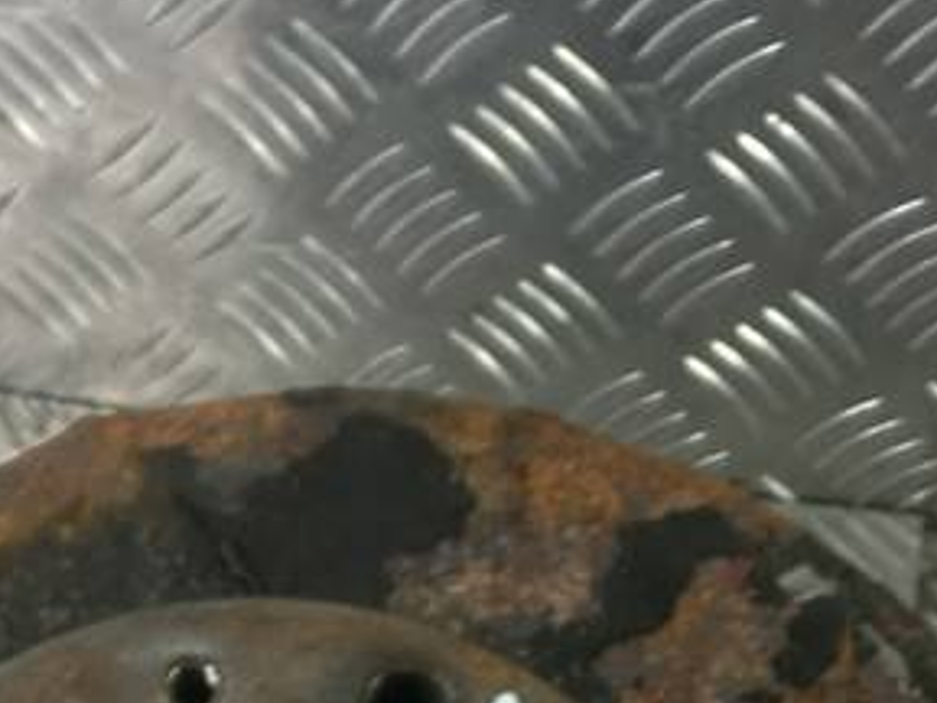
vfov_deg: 15.1
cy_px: 1120
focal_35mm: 89
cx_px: 351
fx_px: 2409
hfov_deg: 22.0
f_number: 1.8
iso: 40
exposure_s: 1/50
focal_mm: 4.6
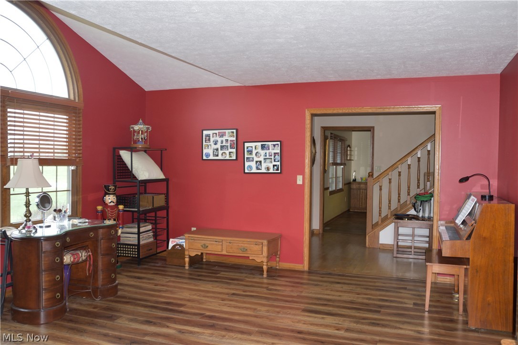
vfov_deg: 41.7
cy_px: 172
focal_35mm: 32
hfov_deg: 59.5
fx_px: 453
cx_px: 259
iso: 450
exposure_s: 1/30
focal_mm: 21
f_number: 3.5
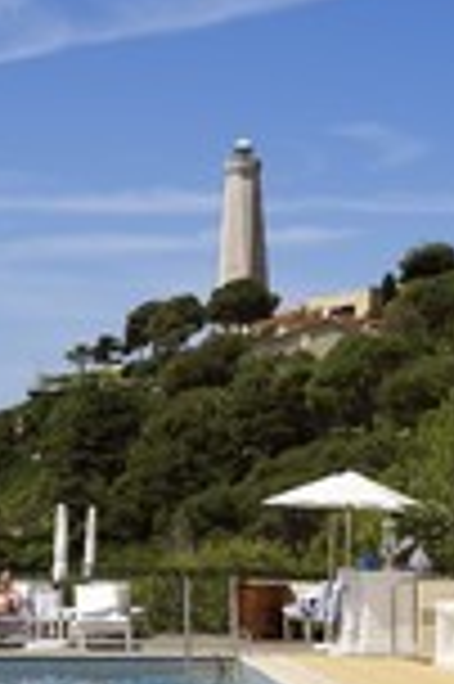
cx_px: 63
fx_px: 2616
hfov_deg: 9.9
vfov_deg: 14.8
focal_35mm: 138
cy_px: 513
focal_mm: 50
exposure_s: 1/250
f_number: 20
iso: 200
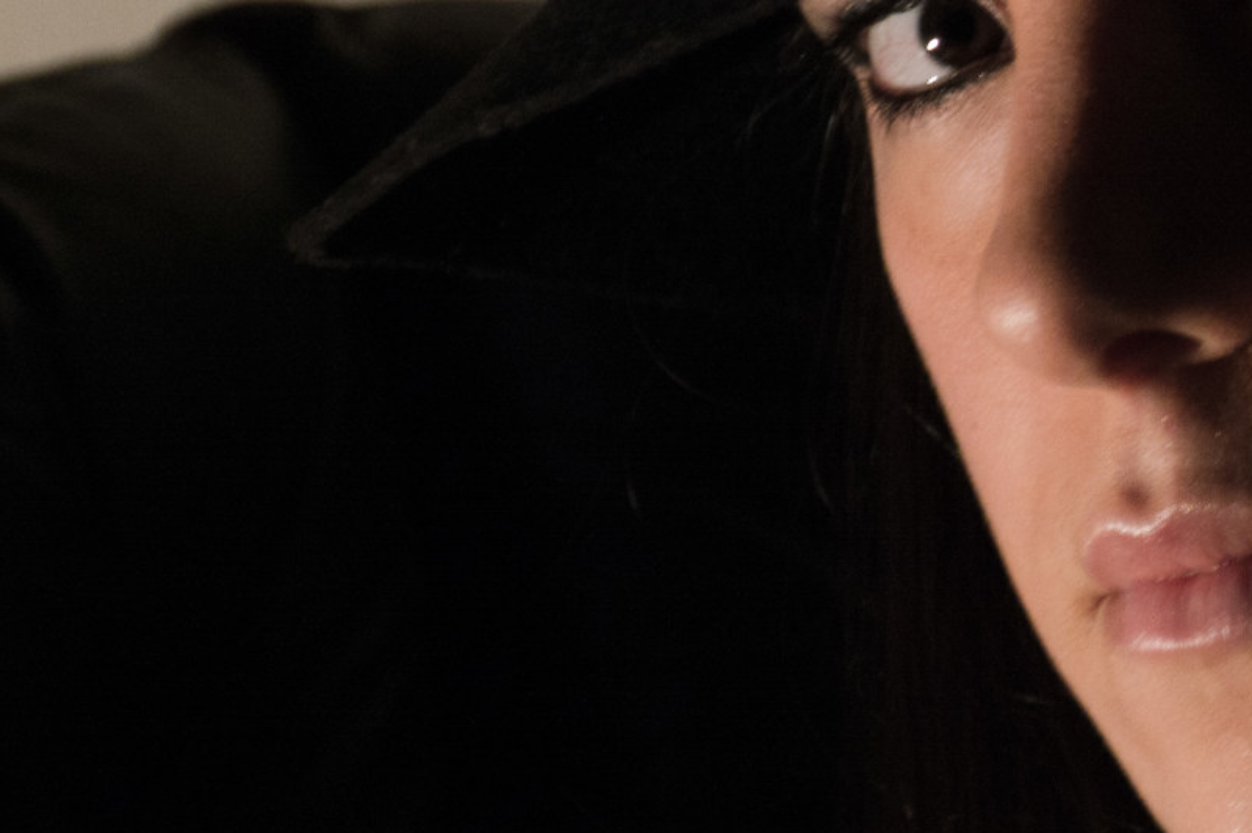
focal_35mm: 360
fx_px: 12509
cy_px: 171
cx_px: 1751
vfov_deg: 3.8
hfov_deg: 5.7
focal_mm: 80
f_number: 5.3
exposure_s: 1/3
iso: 200
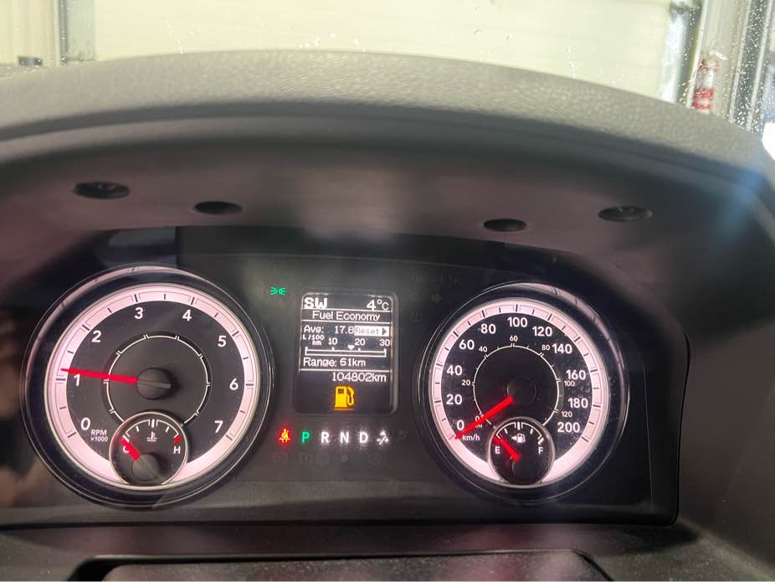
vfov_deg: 53.1
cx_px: 388
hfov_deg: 67.3
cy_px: 291
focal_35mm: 26
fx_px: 582
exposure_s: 1/60
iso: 400
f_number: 1.5
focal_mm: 5.7
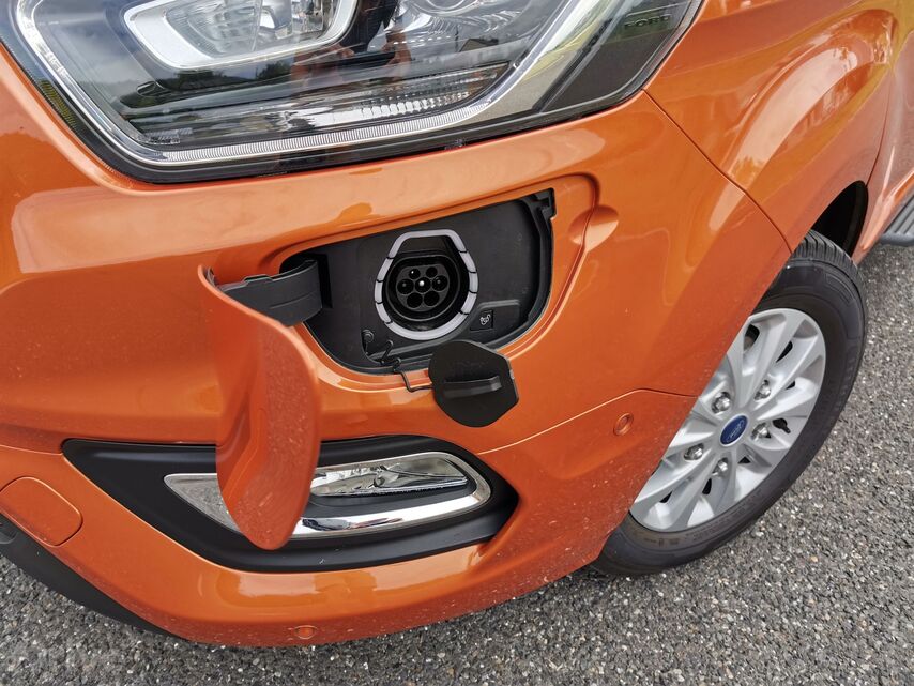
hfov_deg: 67.3
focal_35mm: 26
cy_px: 343
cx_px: 457
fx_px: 687
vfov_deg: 53.1
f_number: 1.4
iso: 50
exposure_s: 1/1339
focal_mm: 4.66
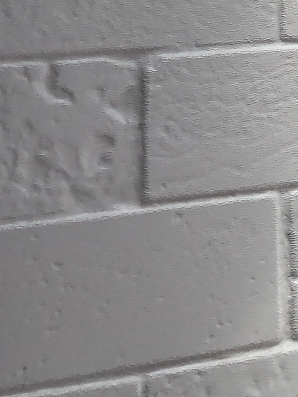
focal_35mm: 110
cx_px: 561
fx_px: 1262
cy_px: -277
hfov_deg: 12.2
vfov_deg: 15.7
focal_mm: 4
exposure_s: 1/120
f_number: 1.8
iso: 32
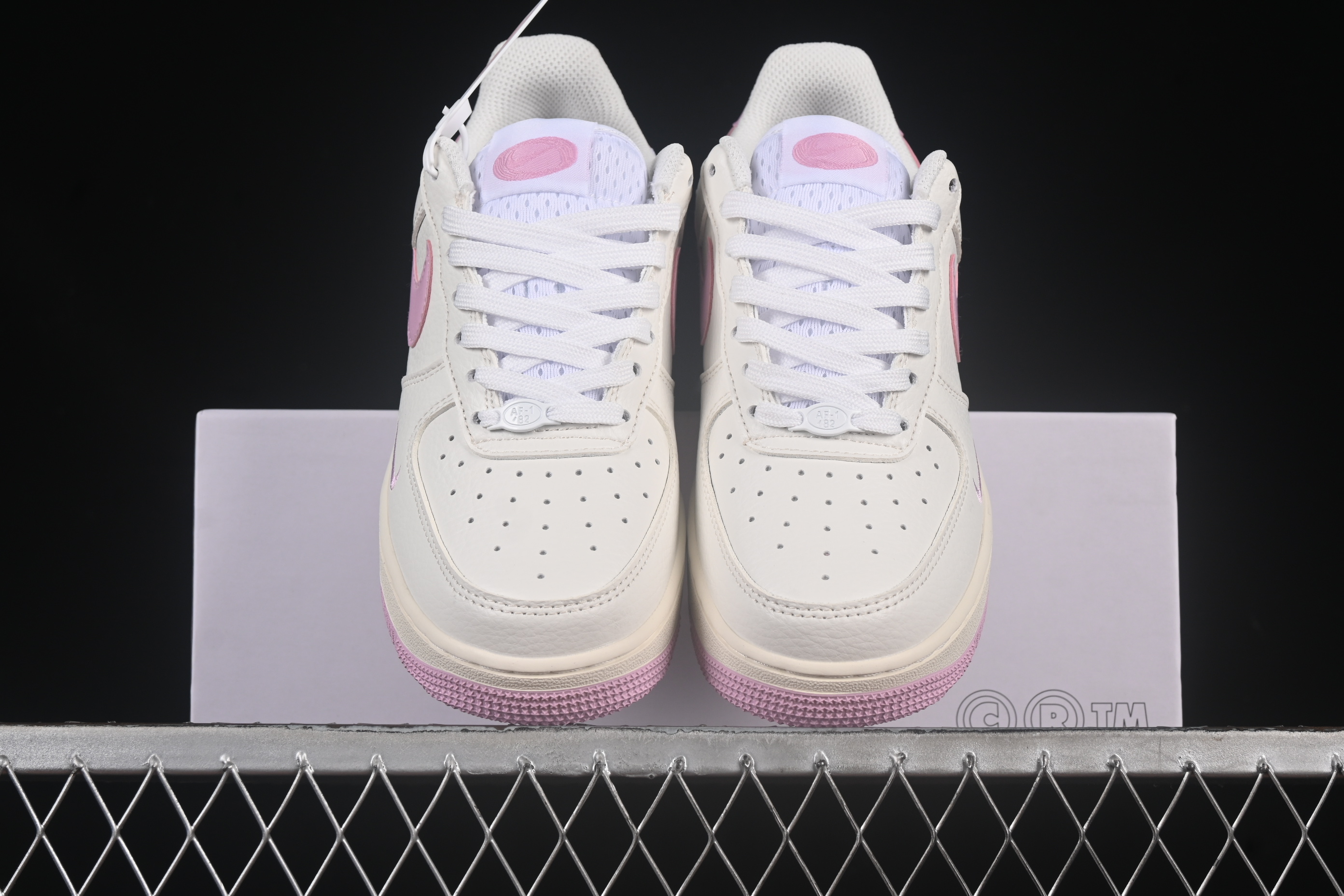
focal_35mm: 75
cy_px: 448
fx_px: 2800
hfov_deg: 27.0
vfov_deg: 18.2
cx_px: 672
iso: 160
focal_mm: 50
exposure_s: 1/80
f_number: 8
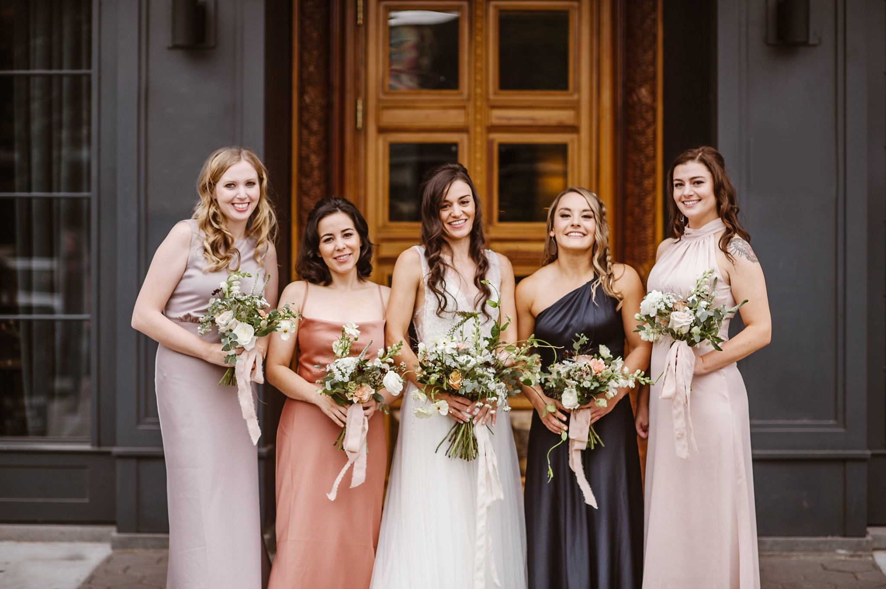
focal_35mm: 85
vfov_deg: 16.1
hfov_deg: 23.9
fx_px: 2091
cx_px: 443
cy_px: 294
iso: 200
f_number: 2
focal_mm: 85
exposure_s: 1/1250
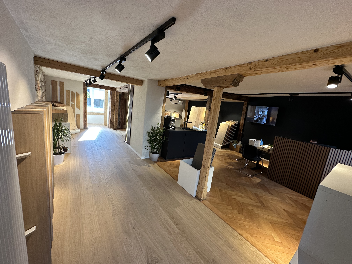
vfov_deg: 85.7
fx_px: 142
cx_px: 176
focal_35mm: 14
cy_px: 132
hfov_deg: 102.1
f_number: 2.2
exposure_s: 1/100
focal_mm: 2.22
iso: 100
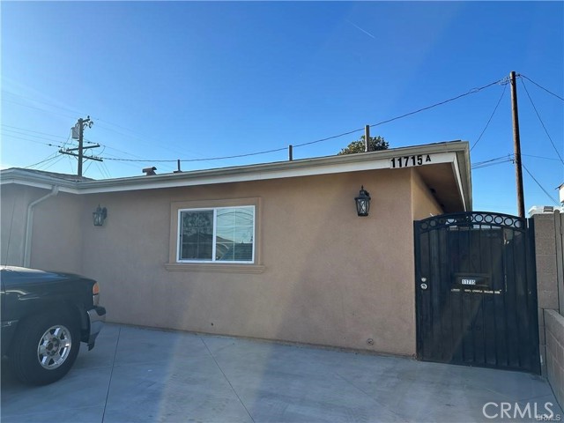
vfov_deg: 56.8
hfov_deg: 71.6
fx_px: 391
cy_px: 212
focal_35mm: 24
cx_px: 282
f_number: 1.78
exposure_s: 1/3472
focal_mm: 6.86
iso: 80
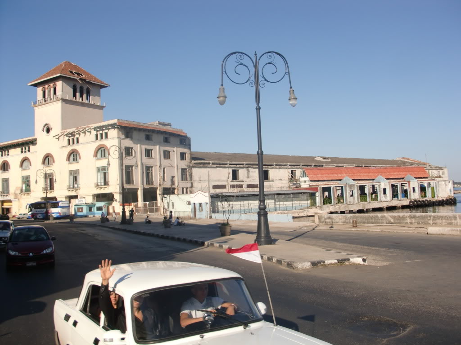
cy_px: 172
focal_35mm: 36
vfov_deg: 39.7
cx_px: 230
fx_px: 479
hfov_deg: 51.4
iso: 64
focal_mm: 6.3
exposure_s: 1/250
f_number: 7.9
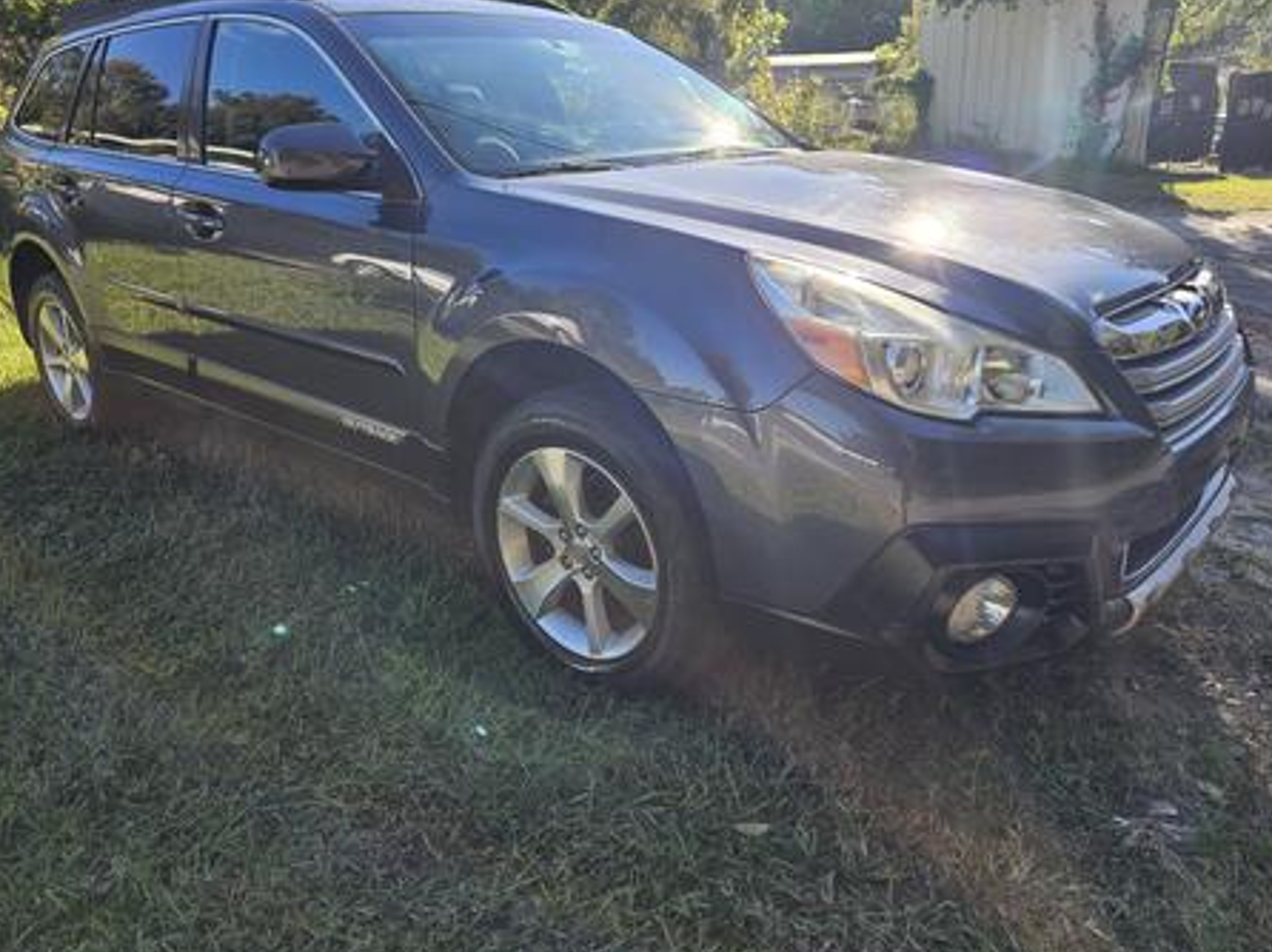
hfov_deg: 67.3
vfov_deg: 53.0
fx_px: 955
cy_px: 436
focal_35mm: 26
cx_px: 599
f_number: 1.7
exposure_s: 1/237
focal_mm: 6.3
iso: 10
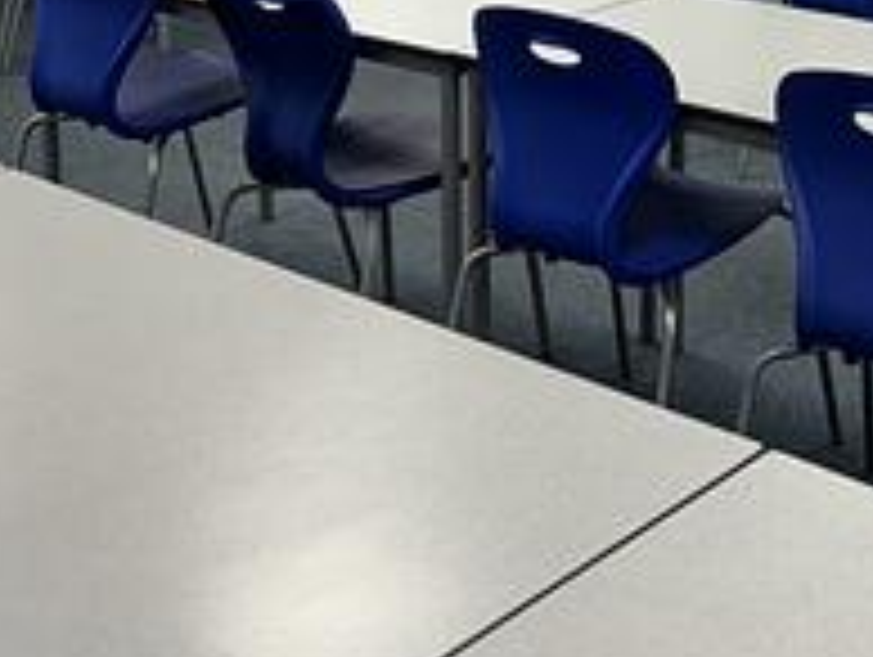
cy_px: -124
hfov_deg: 27.8
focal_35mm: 67
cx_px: 801
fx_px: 1692
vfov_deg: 20.6
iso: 80
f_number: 1.6
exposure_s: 1/100
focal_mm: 5.96
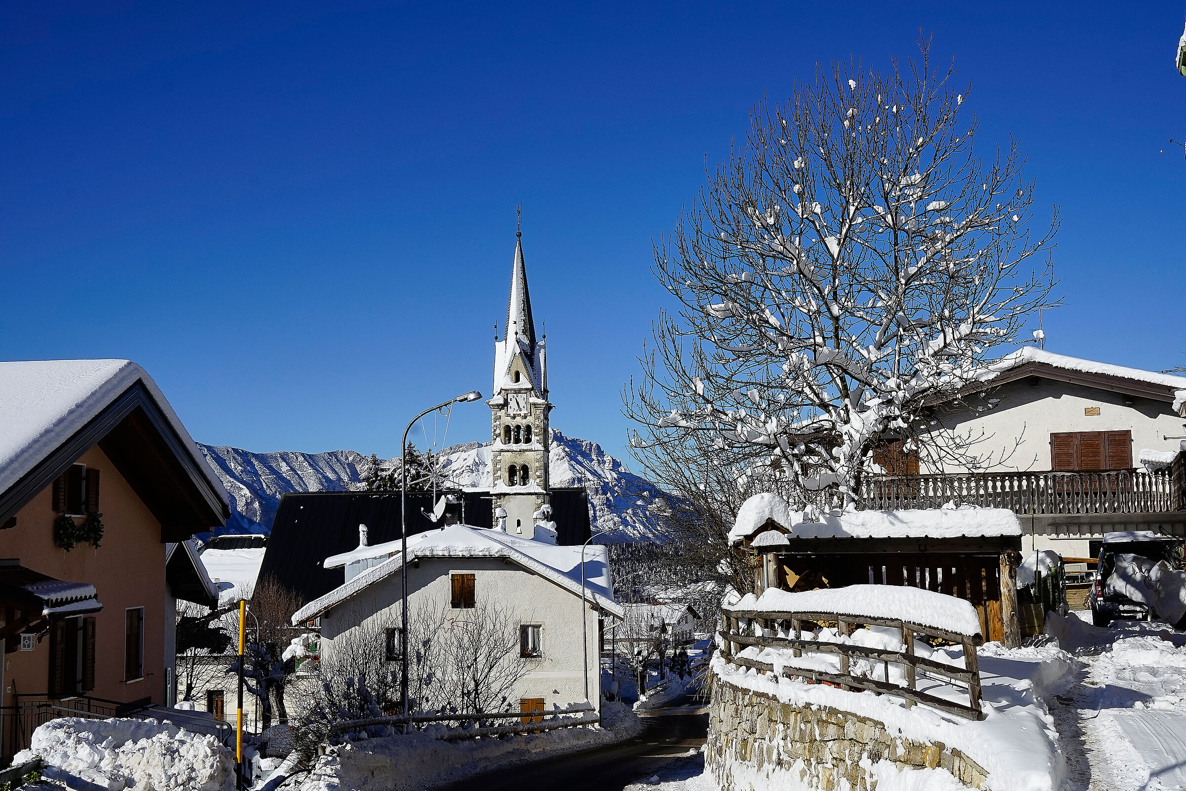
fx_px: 1482
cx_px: 593
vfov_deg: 29.9
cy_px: 396
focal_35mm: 45
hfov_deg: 43.6
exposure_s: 1/200
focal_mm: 30
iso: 100
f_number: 14
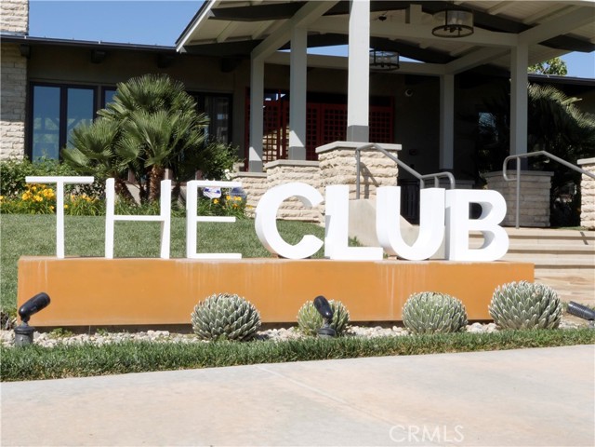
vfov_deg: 78.1
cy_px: 224
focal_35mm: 16
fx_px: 275
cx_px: 298
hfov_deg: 94.5
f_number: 8
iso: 200
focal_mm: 8
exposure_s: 1/1.67
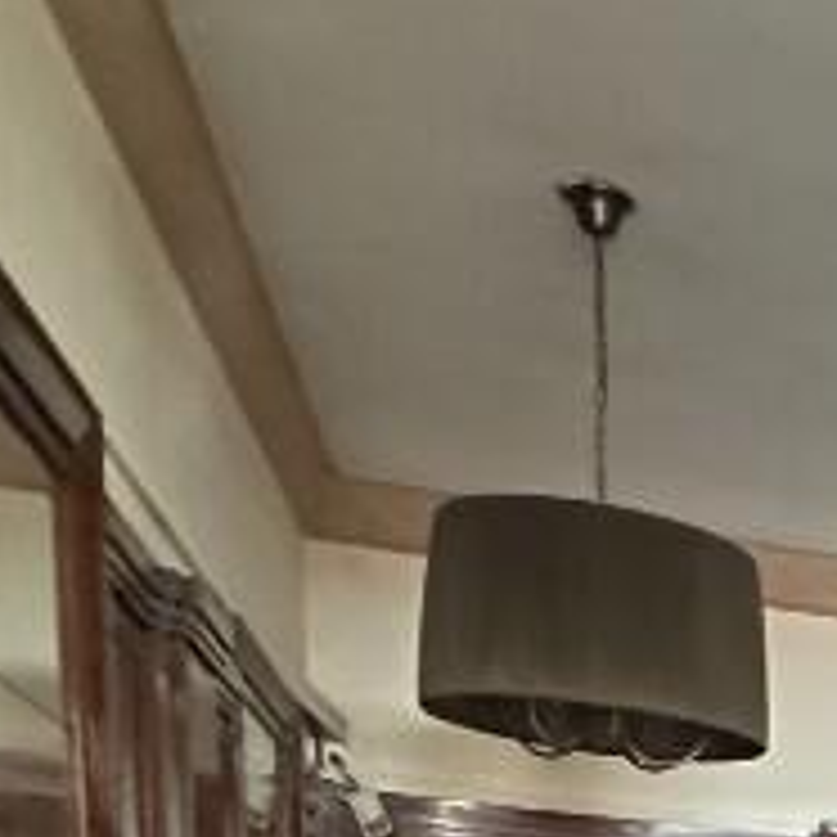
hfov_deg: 20.7
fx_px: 1860
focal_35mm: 68
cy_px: 1422
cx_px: 1328
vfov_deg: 19.9
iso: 1000
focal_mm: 2.22
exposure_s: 1/60
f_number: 2.2
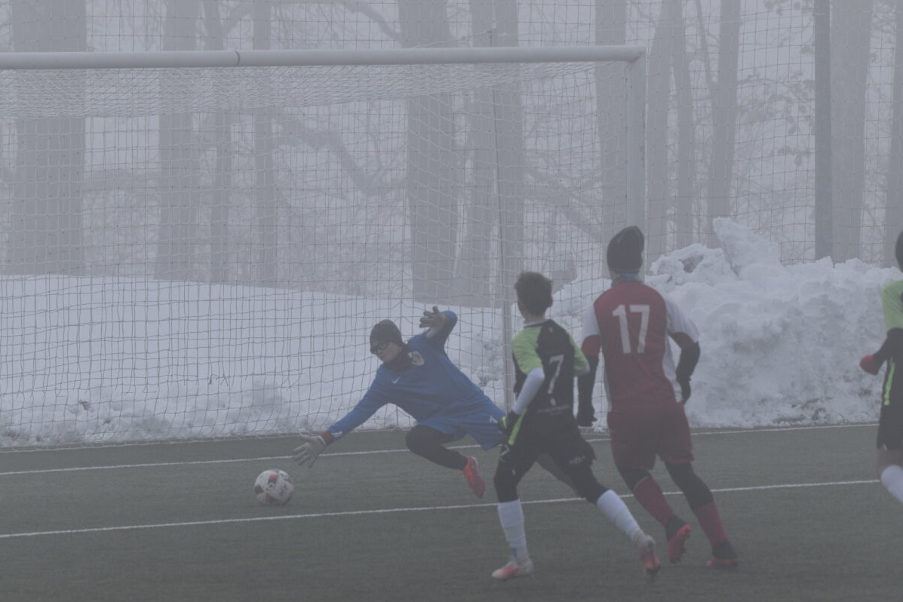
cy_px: 301
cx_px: 451
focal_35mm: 391
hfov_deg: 5.3
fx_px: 9807
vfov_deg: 3.5
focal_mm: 260
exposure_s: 1/1600
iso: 400
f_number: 6.3
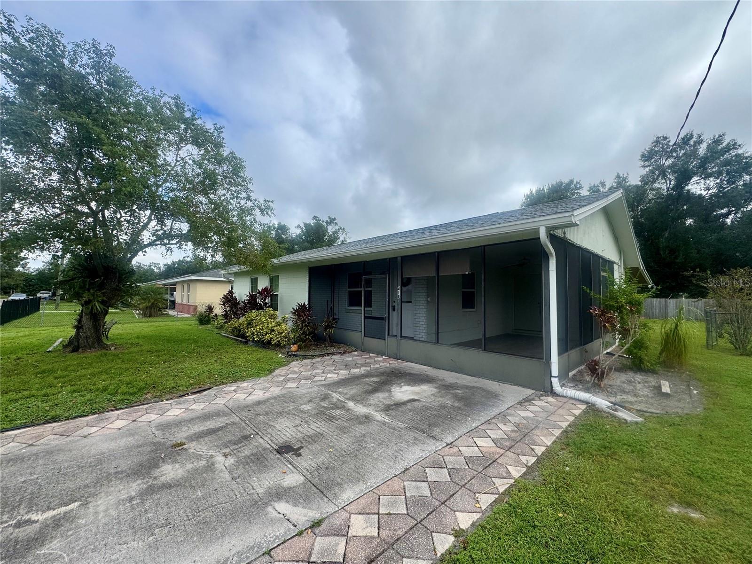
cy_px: 282
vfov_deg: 85.7
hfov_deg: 102.1
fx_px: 304
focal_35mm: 14
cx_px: 376
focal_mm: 2.22
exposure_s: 1/1094
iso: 40
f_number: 2.2
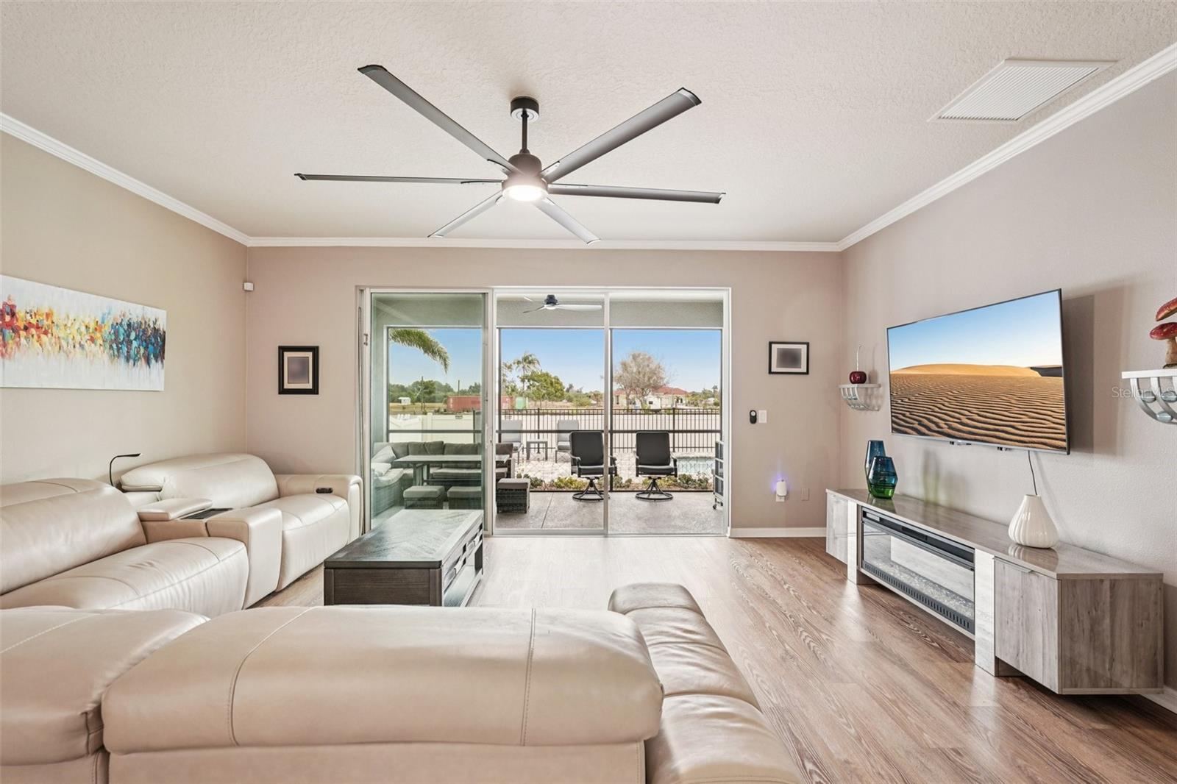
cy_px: 392
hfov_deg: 96.7
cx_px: 588
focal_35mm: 16
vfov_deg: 73.7
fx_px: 523
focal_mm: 16
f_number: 8
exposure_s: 1/25
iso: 400
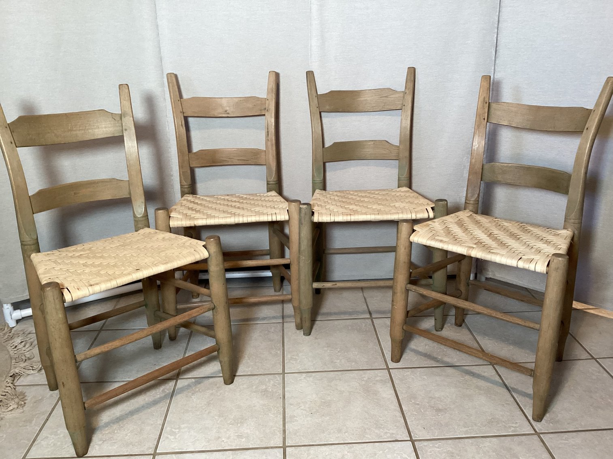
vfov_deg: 45.4
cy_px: 230
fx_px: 549
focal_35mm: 31
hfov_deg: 58.3
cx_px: 306
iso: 200
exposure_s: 1/50
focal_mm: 3.3
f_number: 2.4
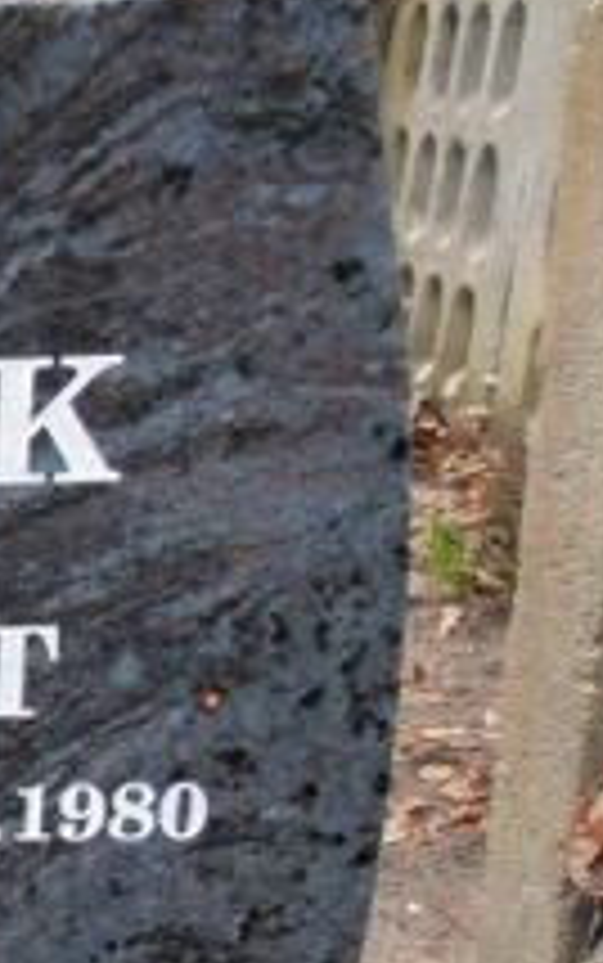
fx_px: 1996
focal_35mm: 76
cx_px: -774
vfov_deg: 27.0
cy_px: 616
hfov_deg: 13.4
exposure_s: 1/40
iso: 80
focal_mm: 4.2
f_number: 3
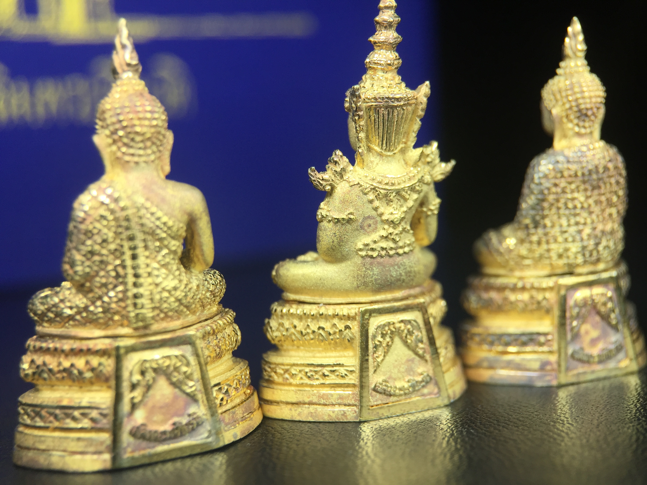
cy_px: 242
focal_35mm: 29
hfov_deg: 61.7
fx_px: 542
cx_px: 324
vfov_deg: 48.2
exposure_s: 1/565
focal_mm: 4.15
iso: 32
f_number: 2.2
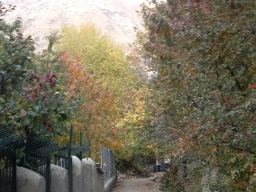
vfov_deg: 18.9
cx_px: 175
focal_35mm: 76
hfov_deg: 25.5
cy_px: 184
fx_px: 562
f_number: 2.4
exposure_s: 1/20
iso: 125
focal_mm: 4.12
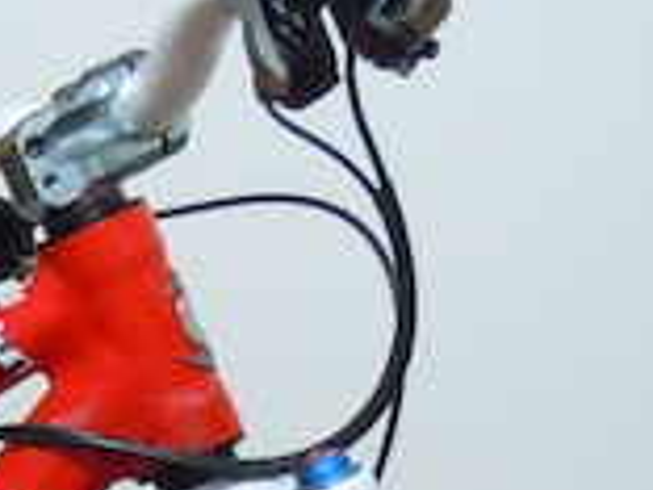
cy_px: 875
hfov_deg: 12.2
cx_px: -364
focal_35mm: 154
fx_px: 2905
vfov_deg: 9.2
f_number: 3.5
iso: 800
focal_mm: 5.4
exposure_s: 1/20
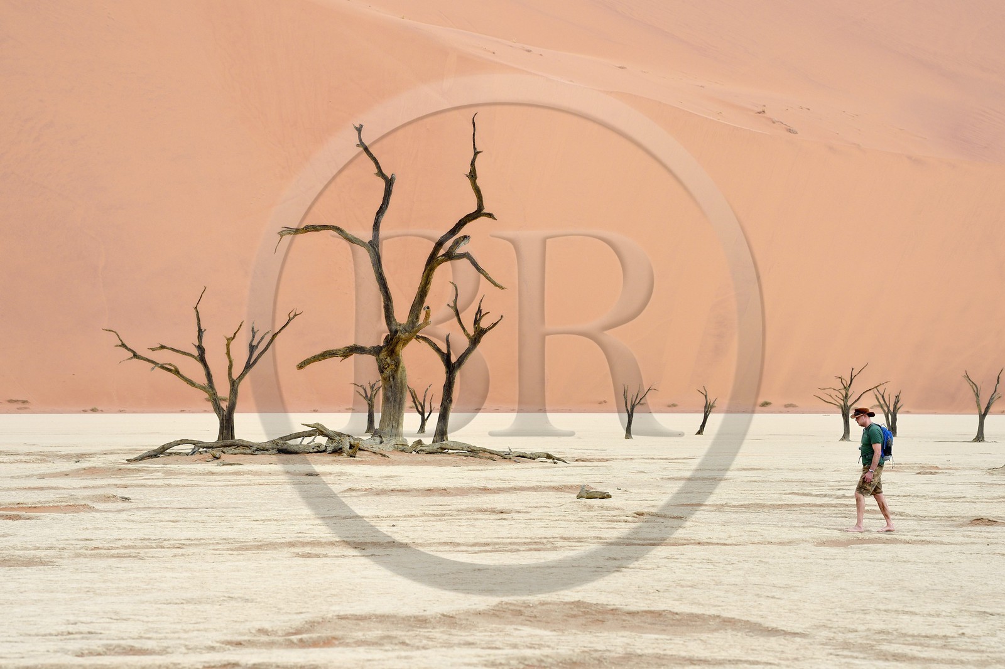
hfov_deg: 11.4
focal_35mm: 180
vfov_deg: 7.6
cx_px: 502
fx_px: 5024
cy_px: 334
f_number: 9
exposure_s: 1/250
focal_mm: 180
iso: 400
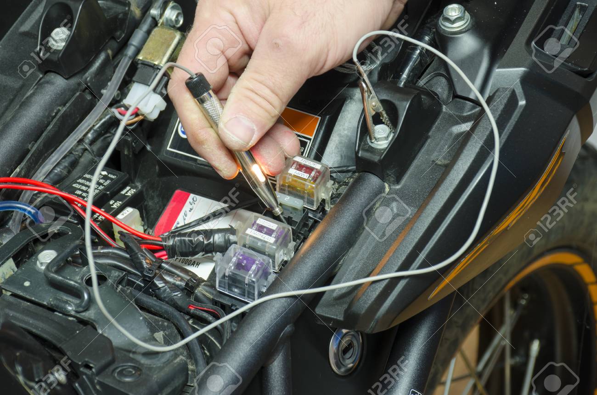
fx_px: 1738
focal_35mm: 105
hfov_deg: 19.5
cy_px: 198
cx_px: 298
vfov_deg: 13.0
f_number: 9
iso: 100
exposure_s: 1.3
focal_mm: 70
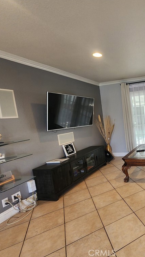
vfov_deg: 89.6
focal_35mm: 19
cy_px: 128
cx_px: 152
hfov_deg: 46.4
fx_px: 130
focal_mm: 2.2
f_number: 2.2
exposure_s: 1/60
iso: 200
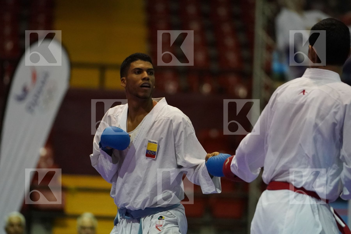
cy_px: 117
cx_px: 176
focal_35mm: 279
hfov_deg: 7.4
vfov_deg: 4.9
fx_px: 2720
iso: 6400
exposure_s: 1/800
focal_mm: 186
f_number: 2.8
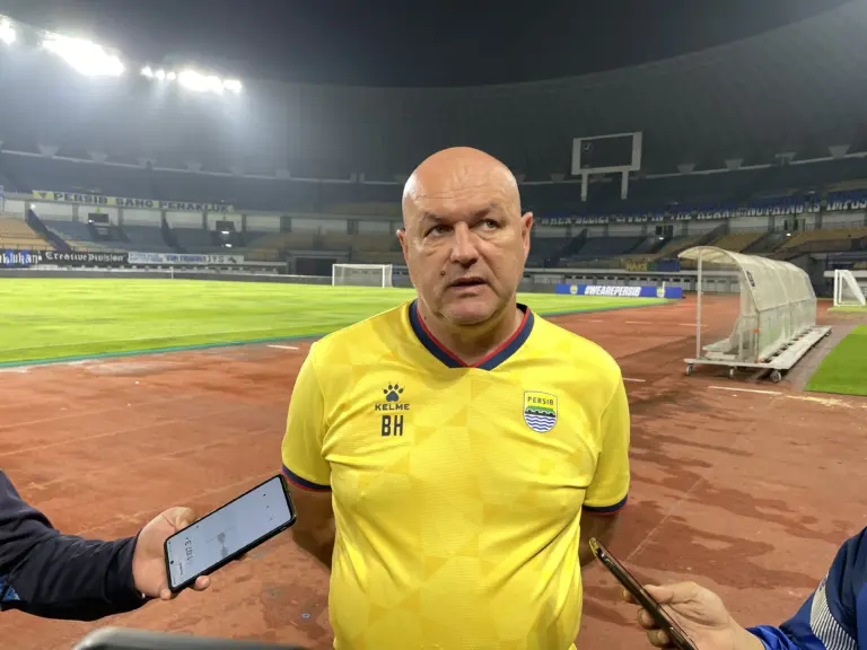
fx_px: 651
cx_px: 434
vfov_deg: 53.1
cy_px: 325
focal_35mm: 26
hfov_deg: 67.3
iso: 100
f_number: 1.6
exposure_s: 1/121
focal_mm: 4.2
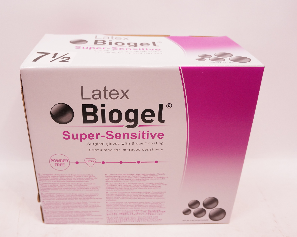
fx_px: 308
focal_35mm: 35
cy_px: 116
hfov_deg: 51.3
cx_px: 123
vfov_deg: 42.2
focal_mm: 20
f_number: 3.5
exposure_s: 1/160
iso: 1600
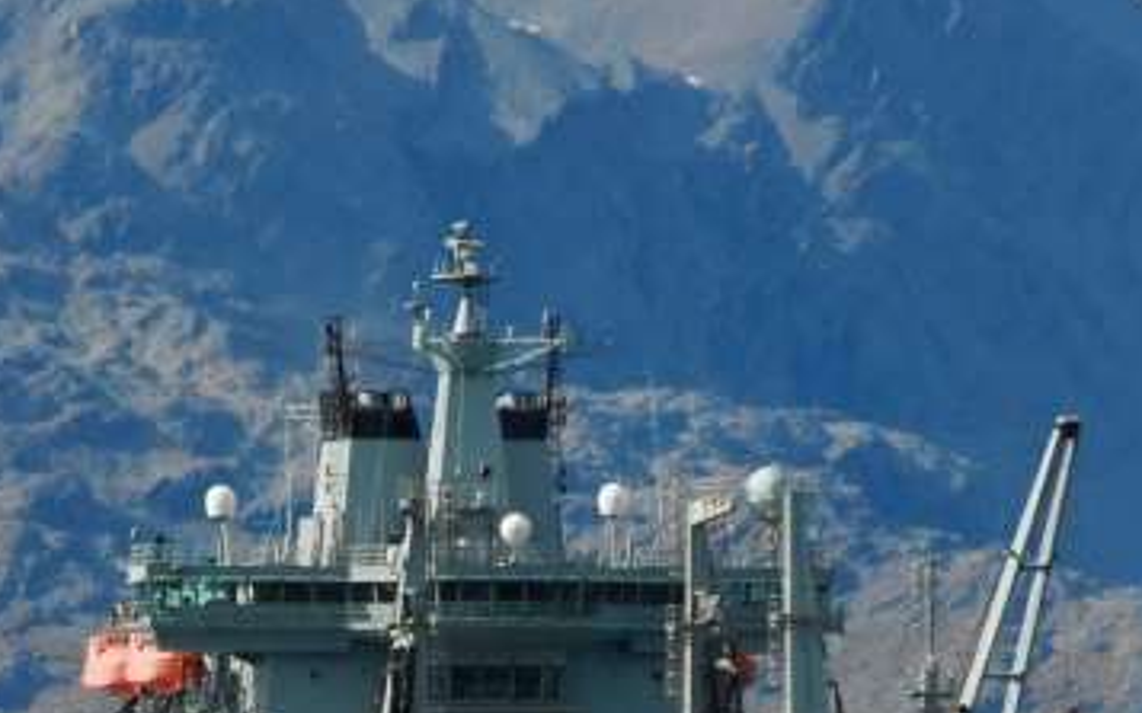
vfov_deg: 1.5
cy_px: 775
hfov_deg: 2.4
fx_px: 27353
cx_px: 489
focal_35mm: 879
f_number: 8
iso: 250
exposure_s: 1/320
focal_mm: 200
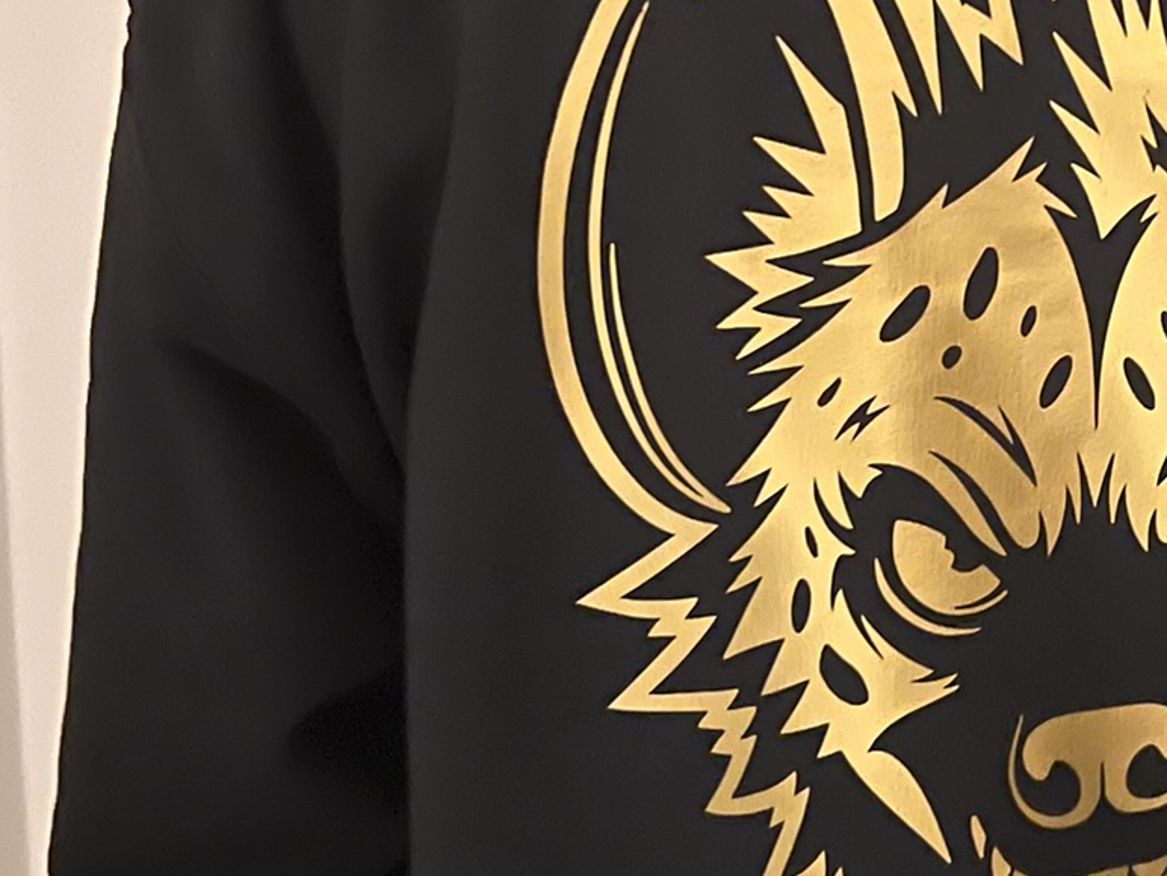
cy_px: 310
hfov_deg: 27.0
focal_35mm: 69
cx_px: 1085
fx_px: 2326
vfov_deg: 21.2
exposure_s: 1/14
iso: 1000
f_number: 1.5
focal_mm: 5.7
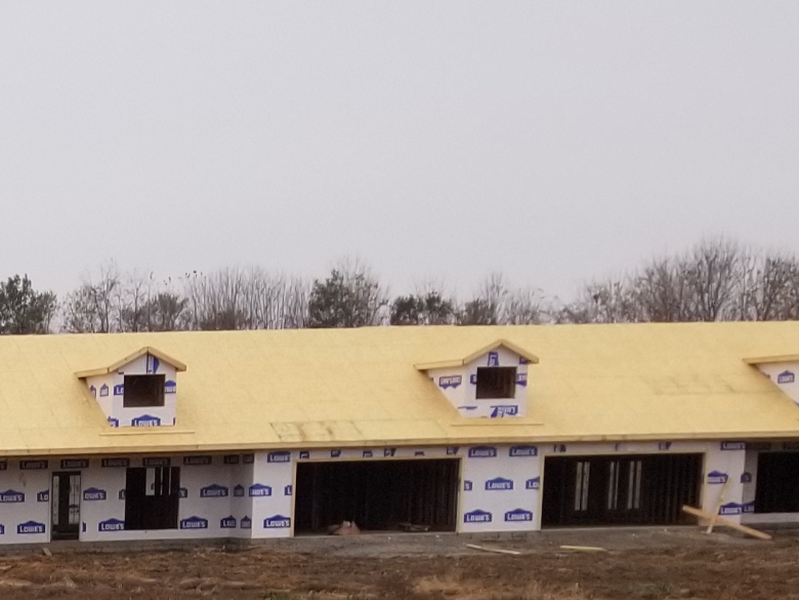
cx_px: -332
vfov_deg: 14.4
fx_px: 2216
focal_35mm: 96
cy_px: 882
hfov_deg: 18.5
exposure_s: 1/312
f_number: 1.7
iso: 50
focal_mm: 4.25
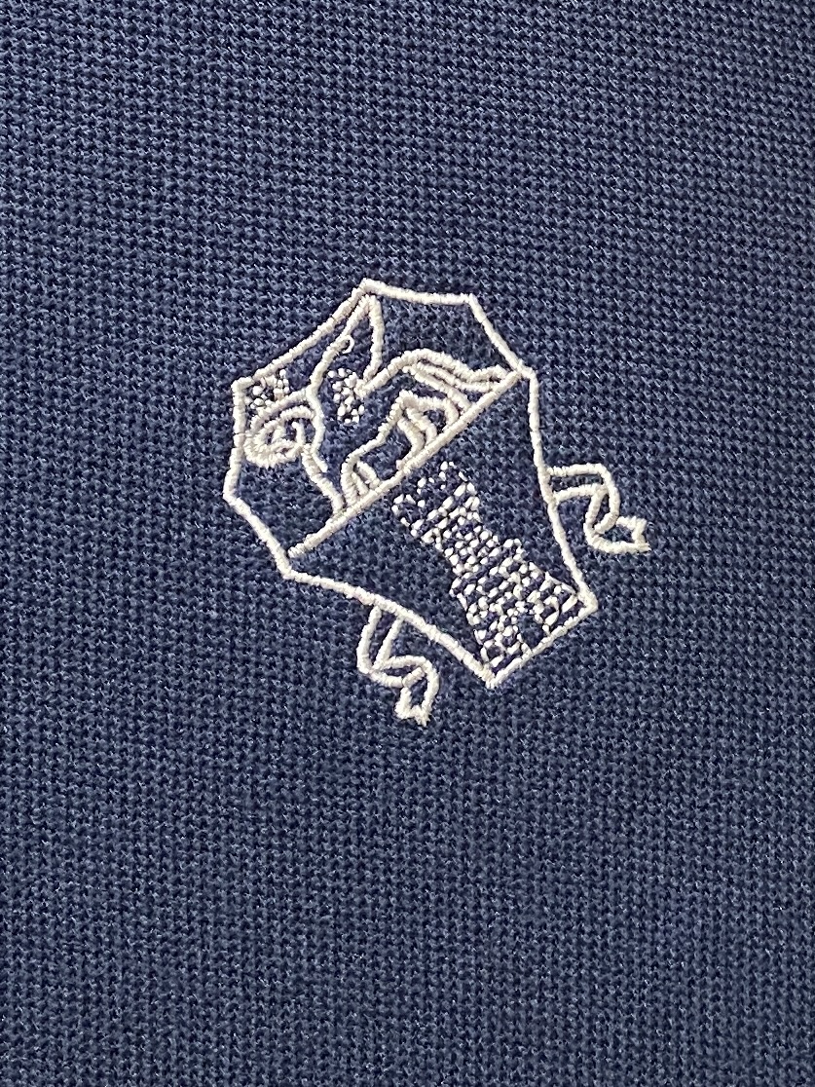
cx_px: 408
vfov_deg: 67.3
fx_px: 816
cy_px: 544
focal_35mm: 26
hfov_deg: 53.1
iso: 125
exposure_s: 1/94
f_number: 1.8
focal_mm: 4.25
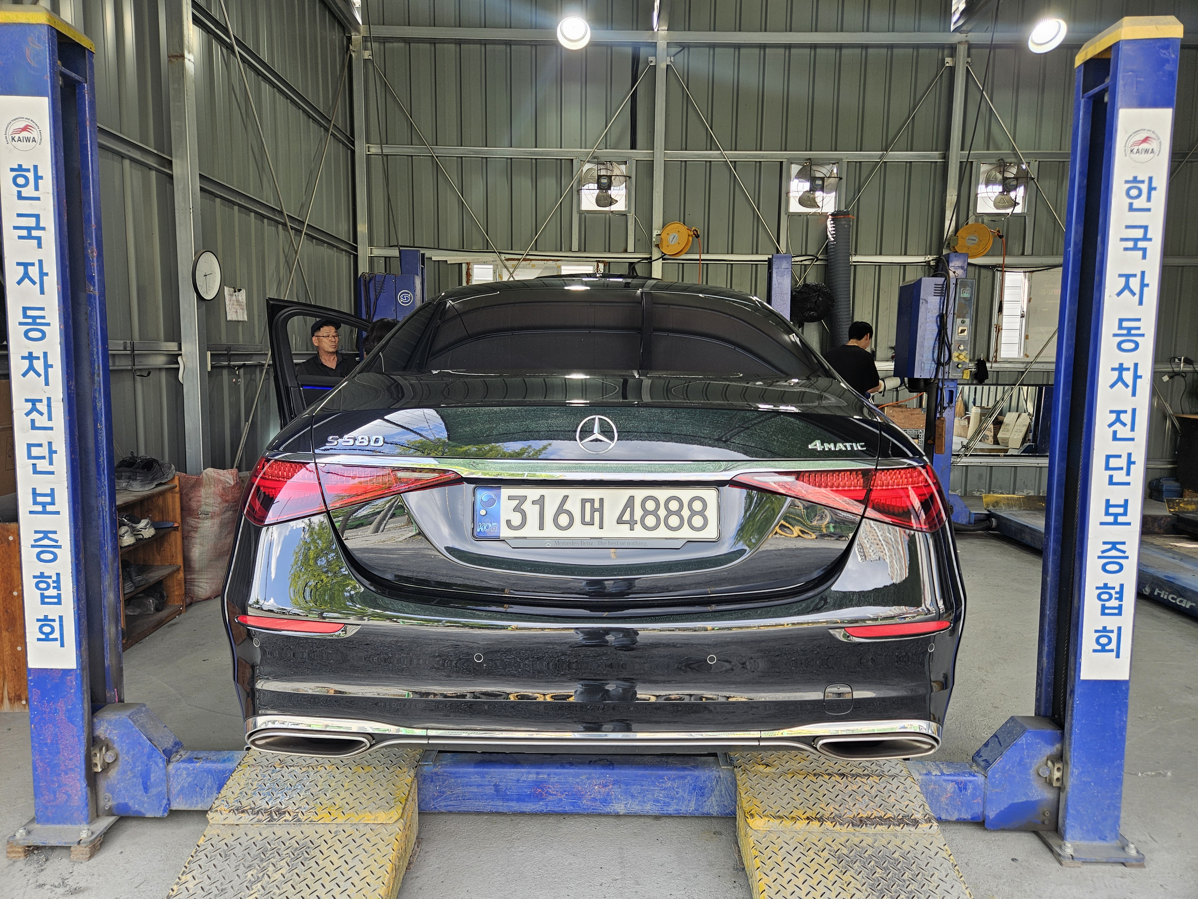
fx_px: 796
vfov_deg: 58.9
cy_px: 450
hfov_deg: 73.9
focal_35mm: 23
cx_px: 599
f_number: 1.8
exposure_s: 1/120
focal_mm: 5.4
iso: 32
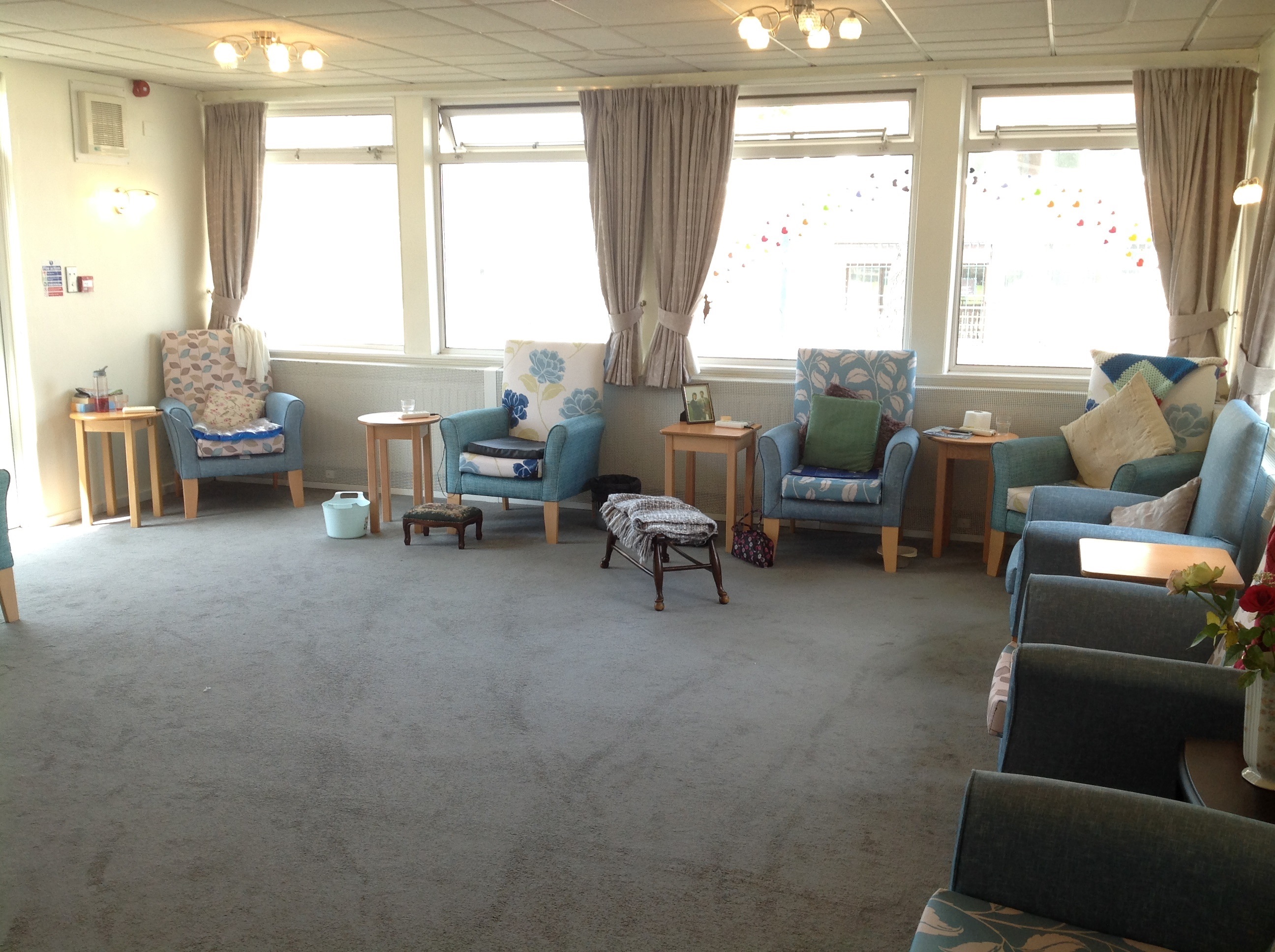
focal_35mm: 35
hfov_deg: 52.7
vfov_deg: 40.6
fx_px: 1287
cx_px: 638
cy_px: 476
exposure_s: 1/60
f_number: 2.4
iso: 50
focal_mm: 4.28
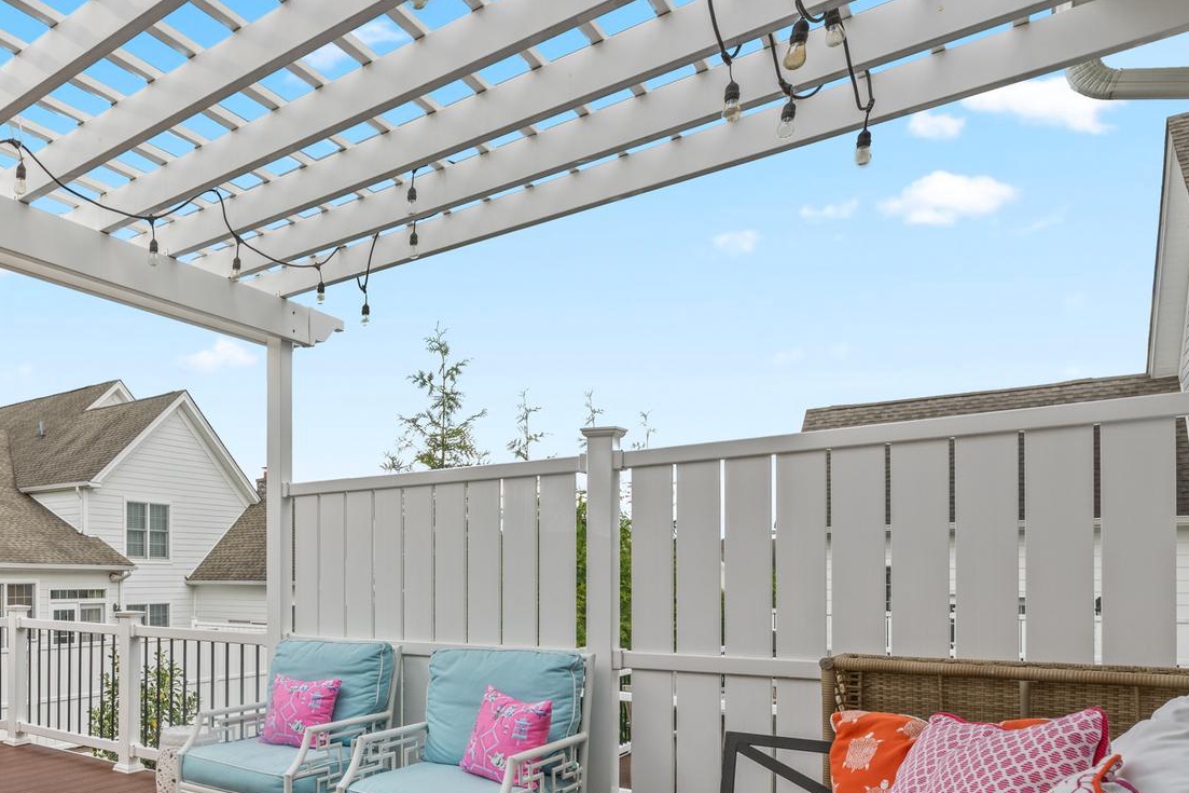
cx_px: 221
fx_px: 859
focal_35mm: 26
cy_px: 578
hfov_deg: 62.9
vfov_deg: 48.0
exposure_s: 1/160
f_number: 8
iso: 400
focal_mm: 14
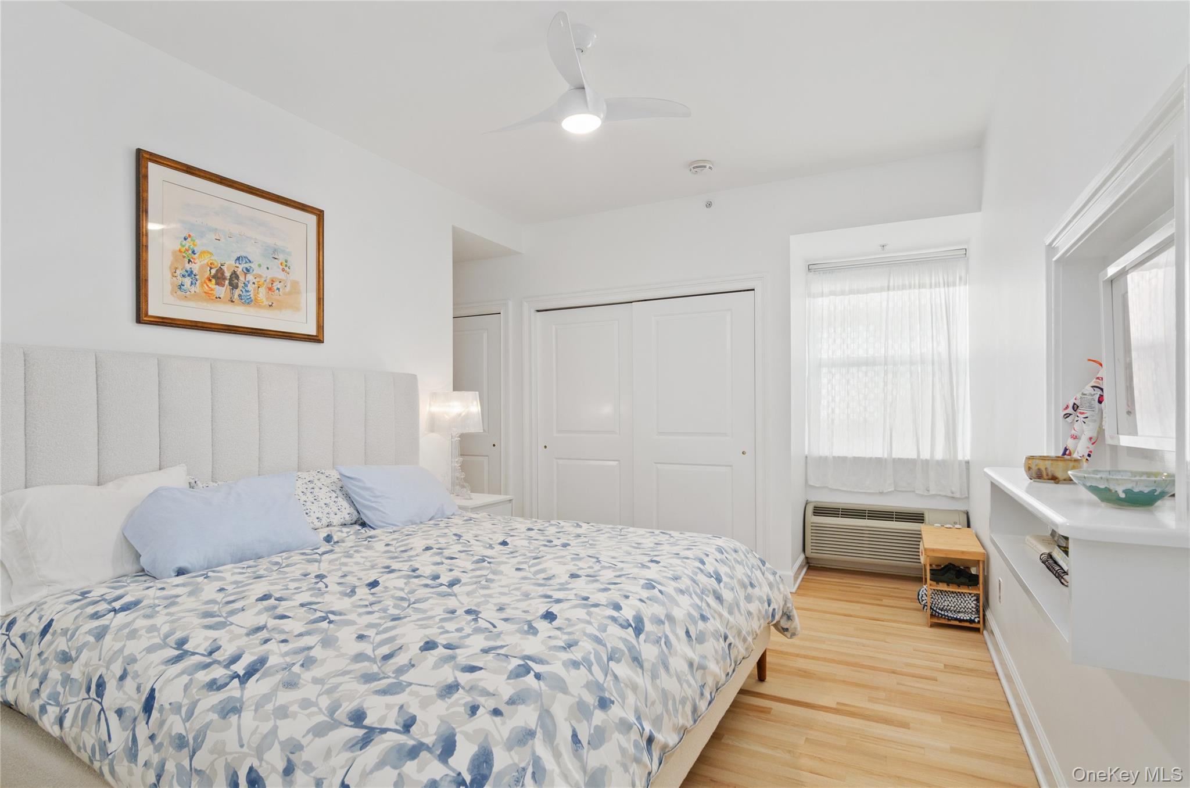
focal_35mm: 18
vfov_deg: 67.1
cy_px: 394
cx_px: 595
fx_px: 594
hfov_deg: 90.1
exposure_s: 1/3
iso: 400
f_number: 8
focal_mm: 12
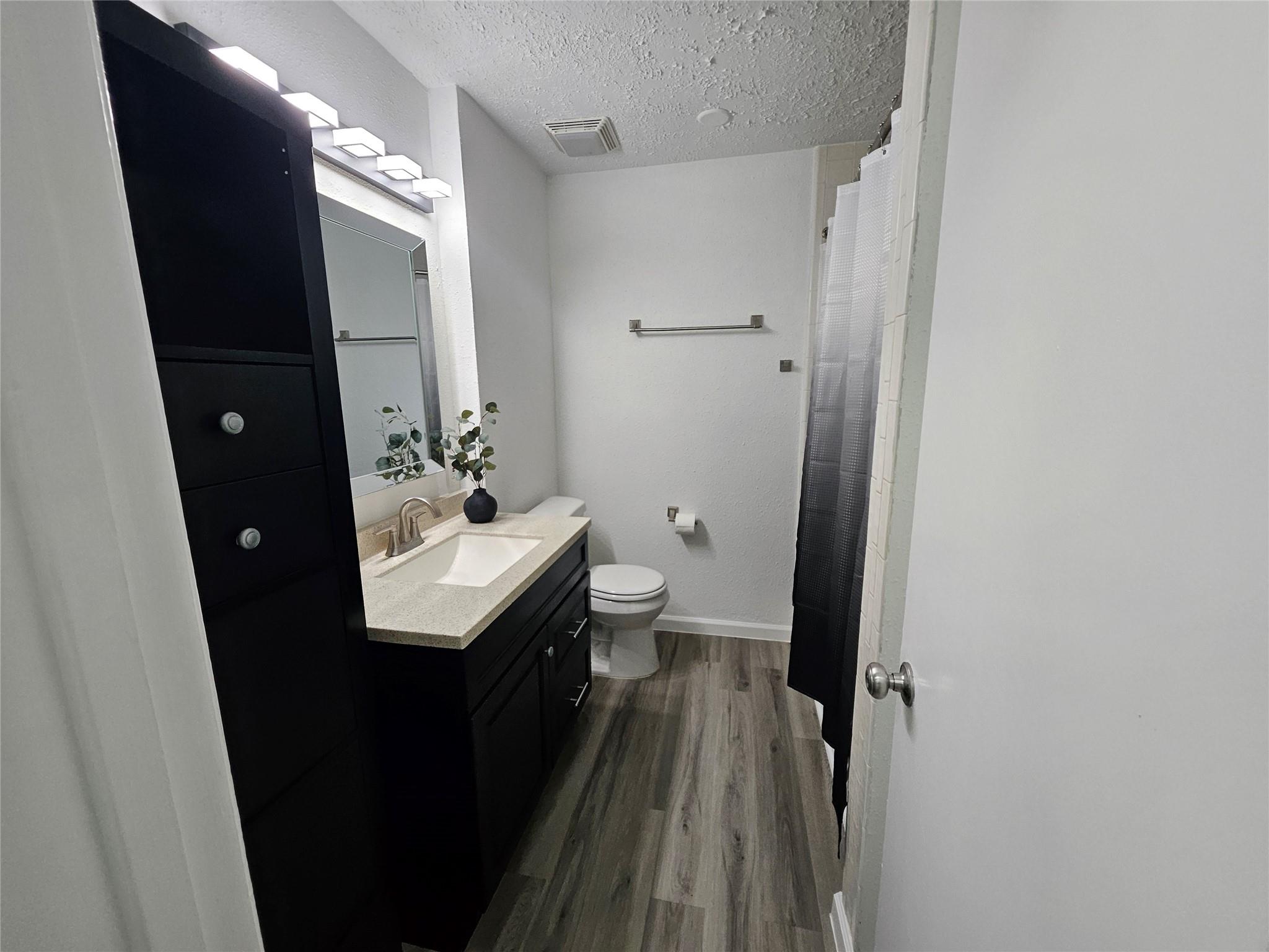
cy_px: 476
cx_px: 634
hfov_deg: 106.2
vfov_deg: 89.9
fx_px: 477
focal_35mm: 13
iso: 160
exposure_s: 1/77.4
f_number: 2.2
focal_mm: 1.74
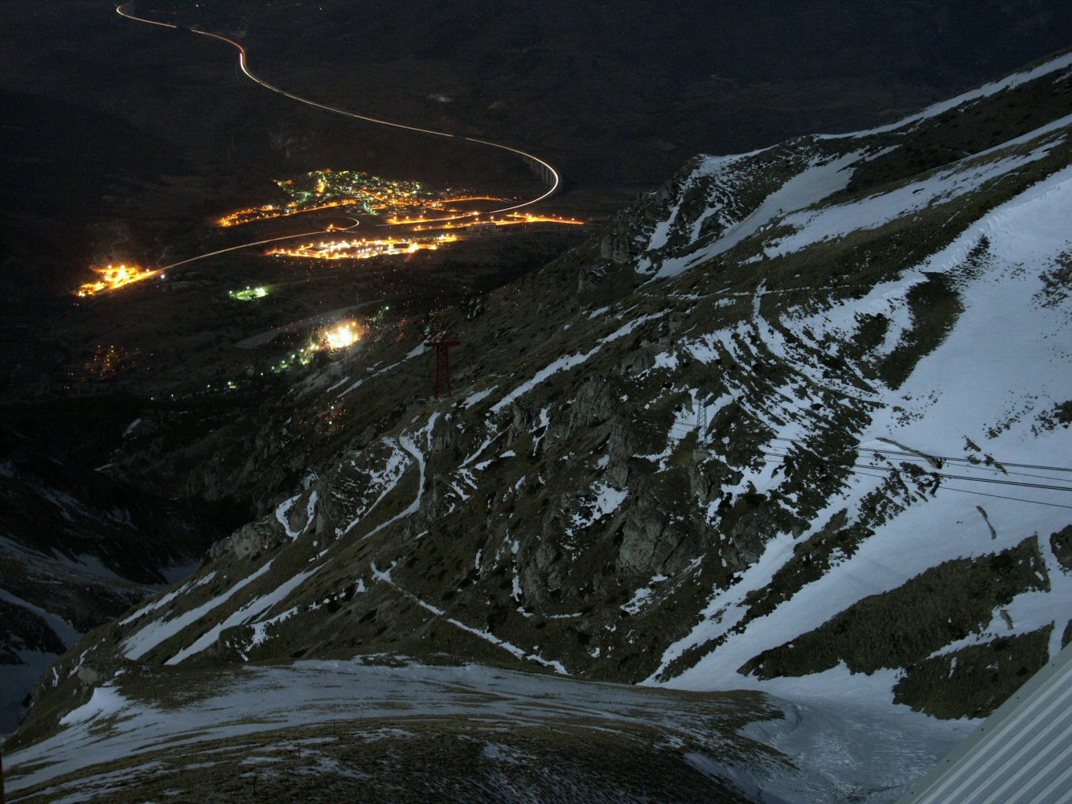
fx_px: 1889
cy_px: 402
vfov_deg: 24.0
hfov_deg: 31.7
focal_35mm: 61
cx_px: 536
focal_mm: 15.73
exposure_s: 30
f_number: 3.2
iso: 100
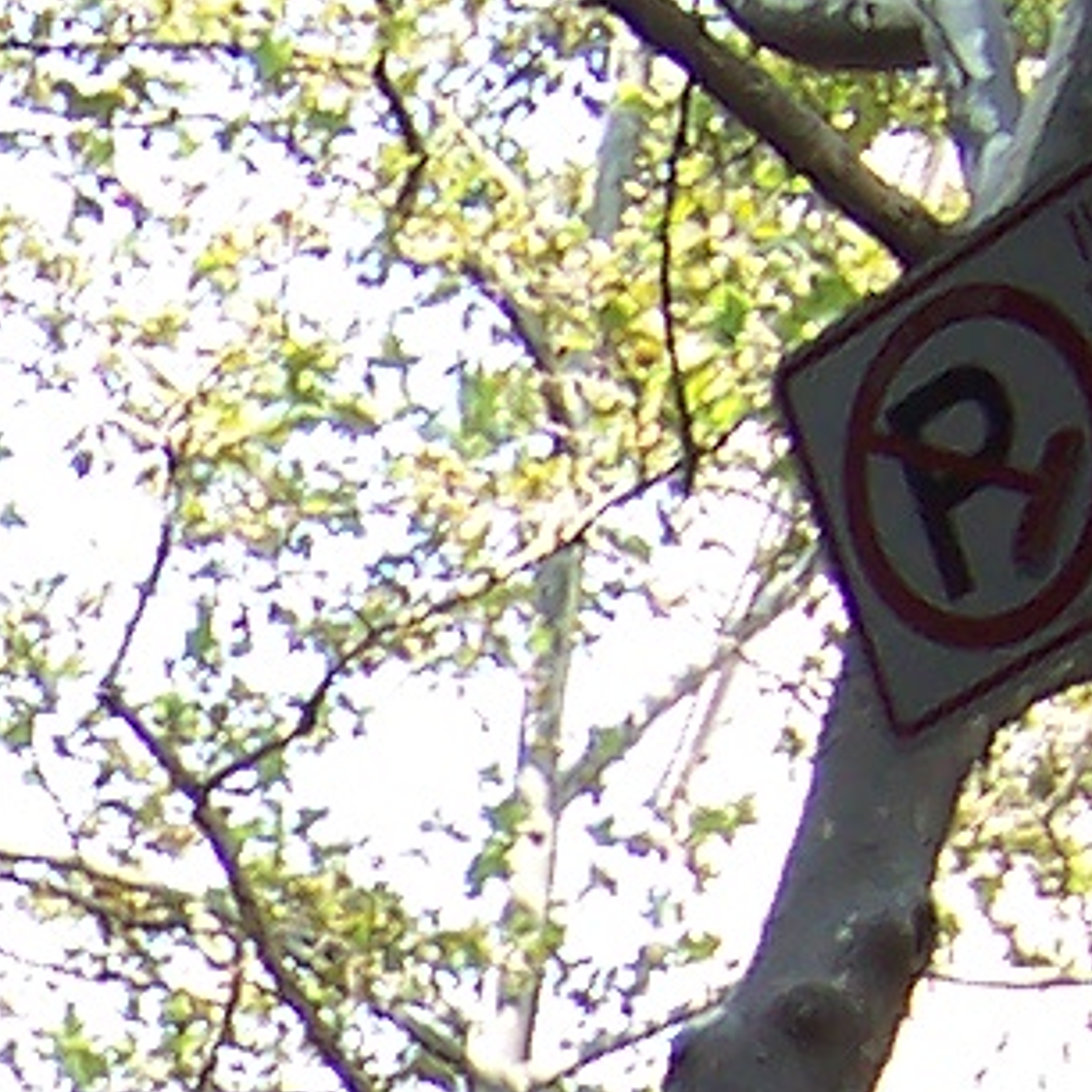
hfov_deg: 8.0
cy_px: 2134
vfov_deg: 7.9
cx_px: -785
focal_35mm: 211
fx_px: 7531
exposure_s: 1/125
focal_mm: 5.6
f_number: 3.4
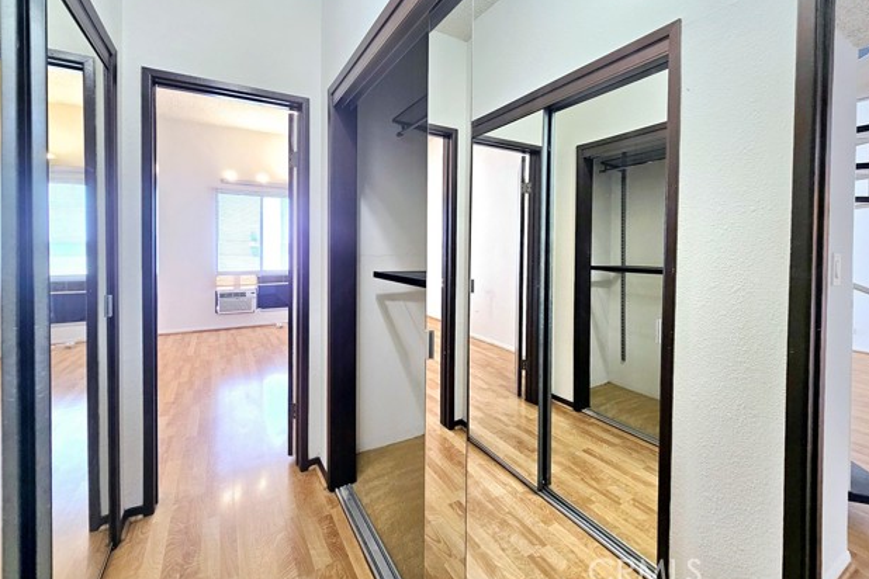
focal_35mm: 14
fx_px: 338
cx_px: 429
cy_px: 254
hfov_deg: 104.2
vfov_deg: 80.9
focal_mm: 2.2
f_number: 2.2
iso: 125
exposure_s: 1/60.2
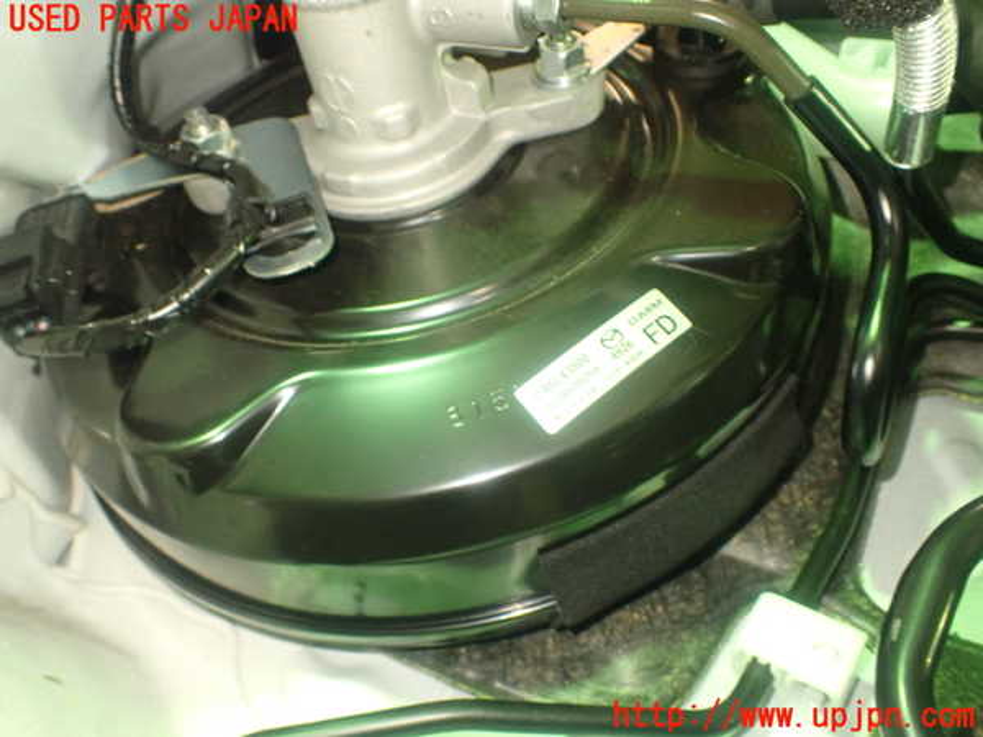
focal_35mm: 30
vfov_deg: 46.8
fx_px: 852
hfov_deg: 60.0
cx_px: 492
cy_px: 368
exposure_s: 1/40
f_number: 2.3
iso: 800
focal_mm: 5.4
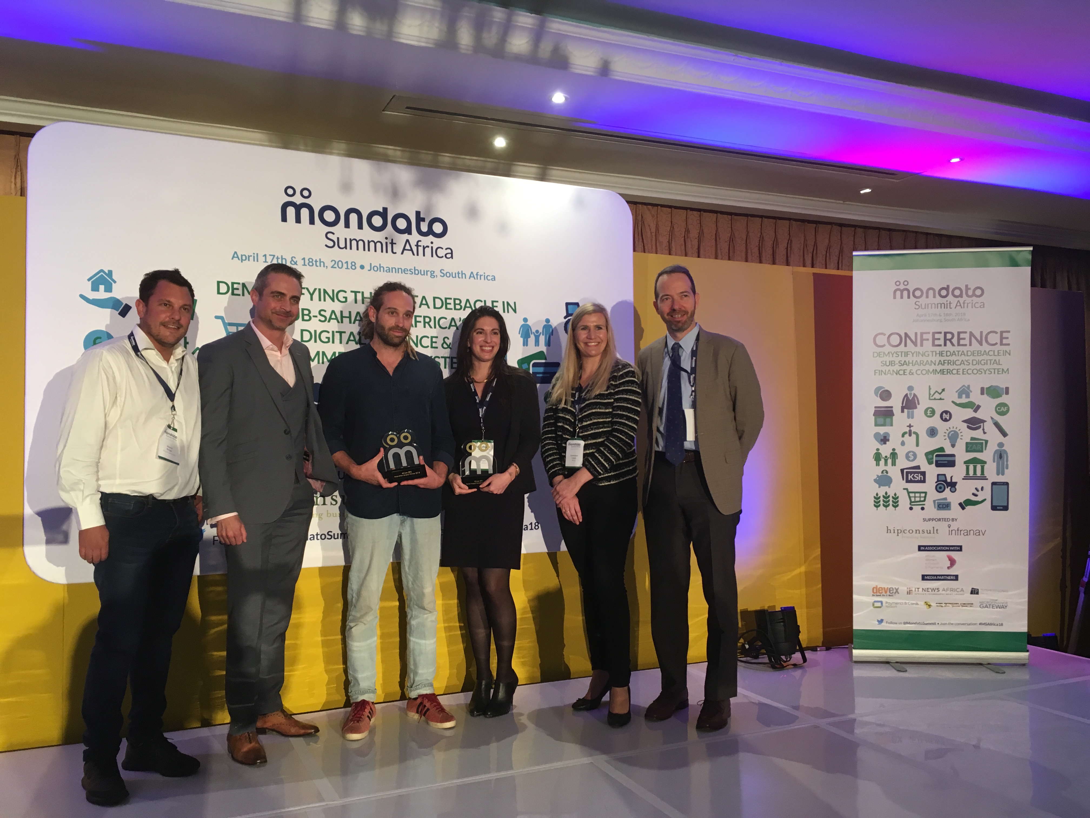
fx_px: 913
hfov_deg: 61.7
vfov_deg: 48.2
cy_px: 409
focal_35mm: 29
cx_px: 545
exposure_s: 1/33
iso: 80
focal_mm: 4.15
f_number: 2.2
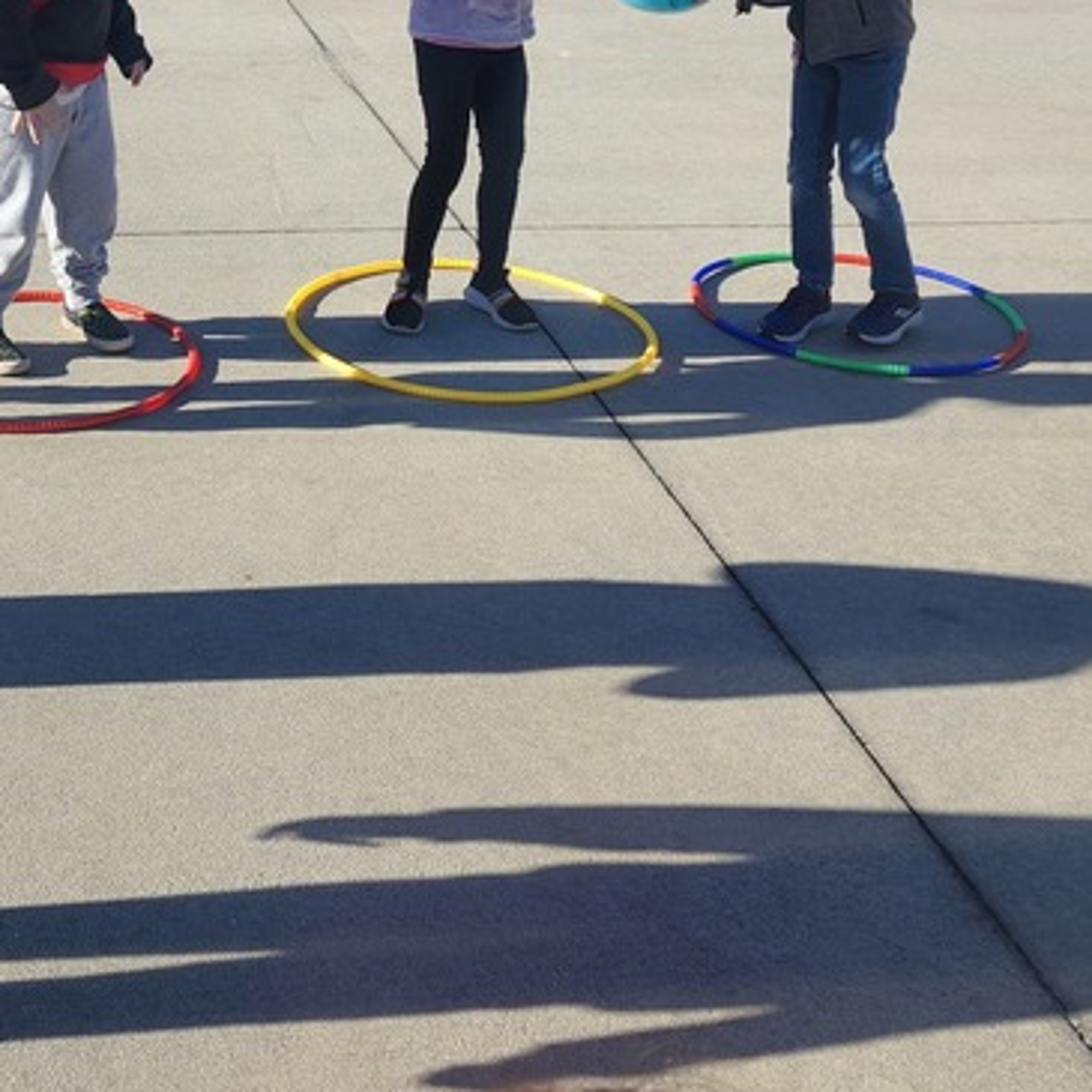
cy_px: 105
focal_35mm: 57
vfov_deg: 28.8
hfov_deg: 29.4
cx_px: 236
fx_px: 2034
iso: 25
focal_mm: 5.54
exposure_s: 1/1081
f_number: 1.8
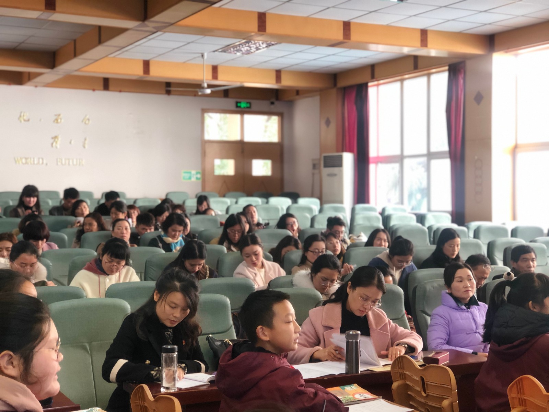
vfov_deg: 25.7
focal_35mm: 57
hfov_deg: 33.8
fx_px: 904
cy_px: 206
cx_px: 274
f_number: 2.8
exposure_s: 1/33
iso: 100
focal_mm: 6.6
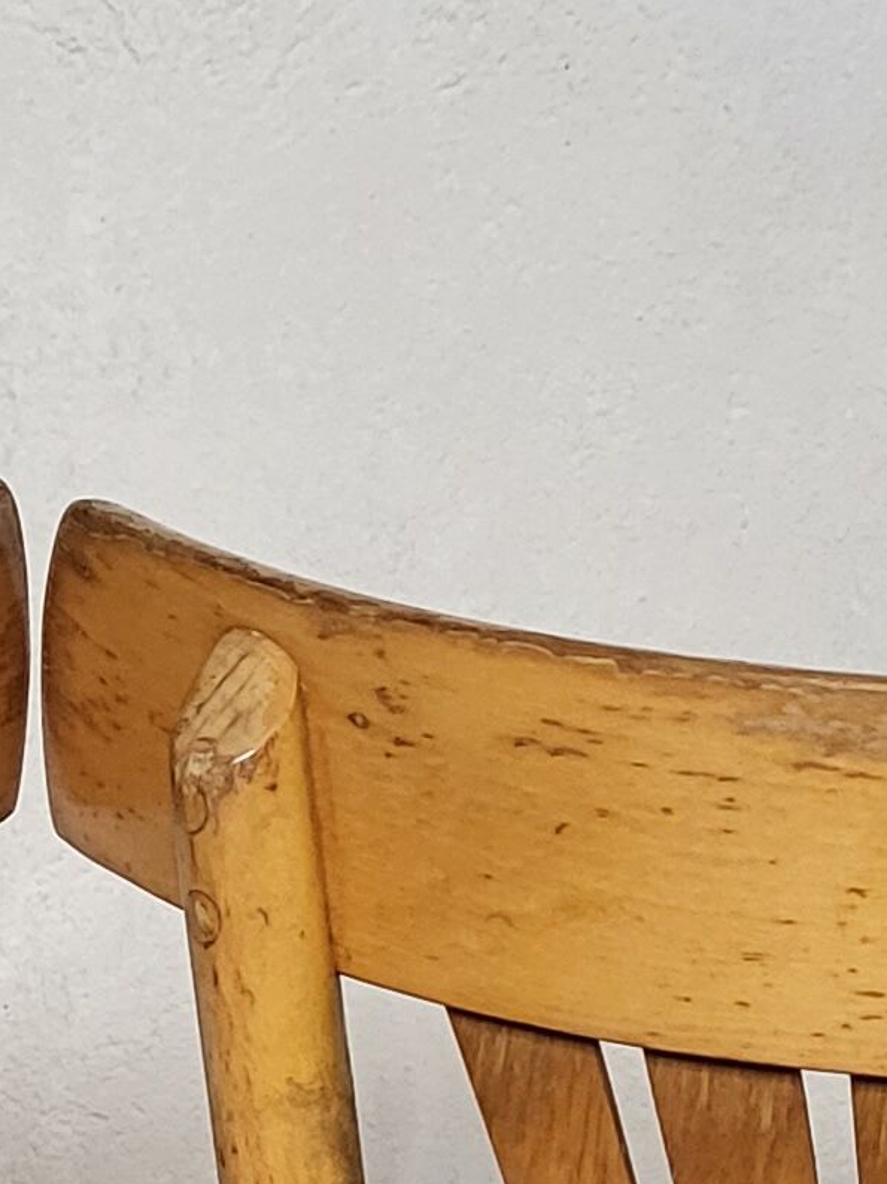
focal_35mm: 131
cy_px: 1335
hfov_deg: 11.2
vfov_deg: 14.7
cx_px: -19
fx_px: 4478
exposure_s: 1/48
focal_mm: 5.4
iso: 250
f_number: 1.8
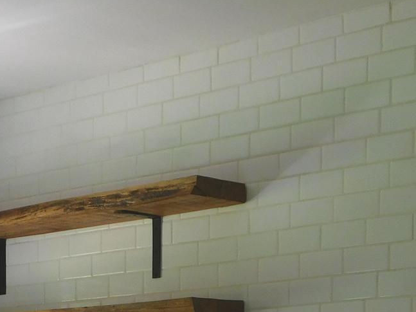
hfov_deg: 17.0
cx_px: 25
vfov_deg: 12.3
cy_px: 477
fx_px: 1370
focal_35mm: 114
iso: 140
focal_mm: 6.3
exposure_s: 1/30
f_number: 3.5
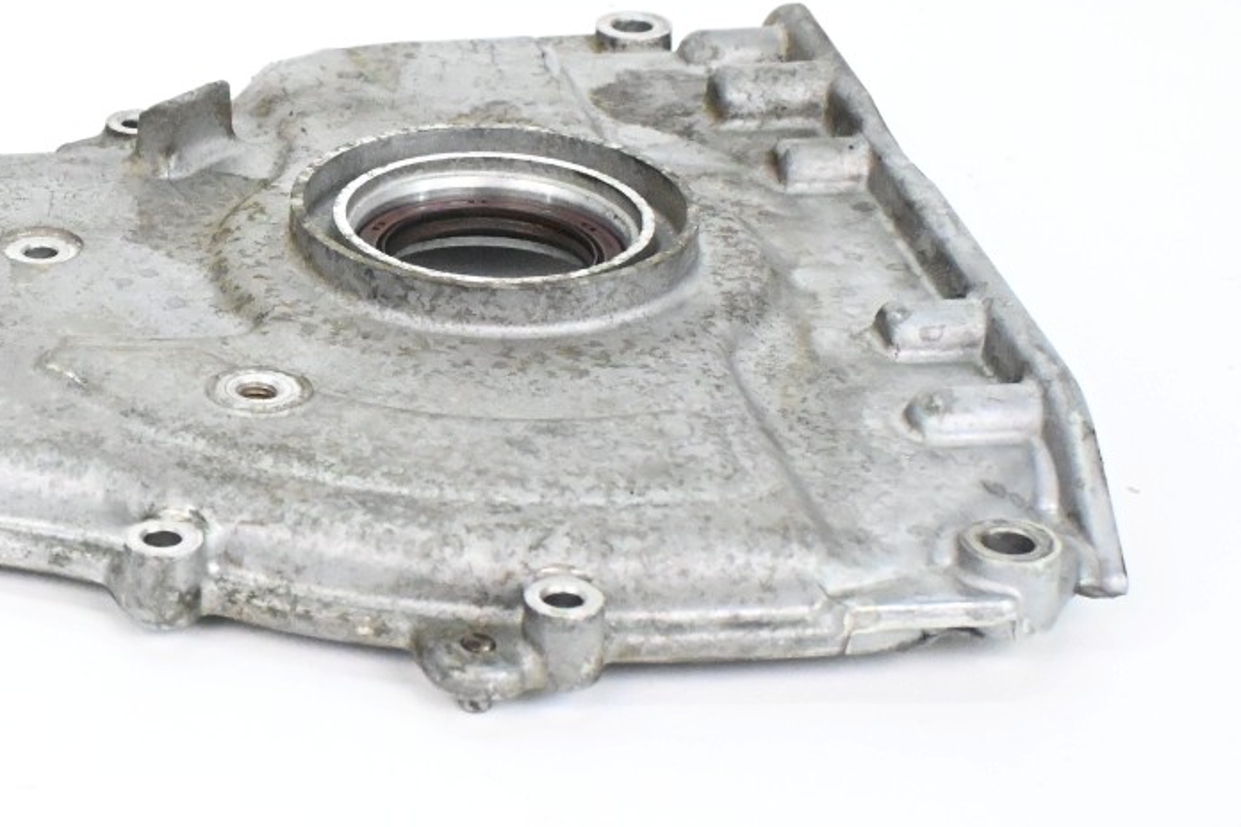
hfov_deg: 17.1
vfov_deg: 11.9
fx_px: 3970
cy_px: 228
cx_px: -194
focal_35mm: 115
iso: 10000
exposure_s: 1/1000
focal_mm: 33
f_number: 6.3
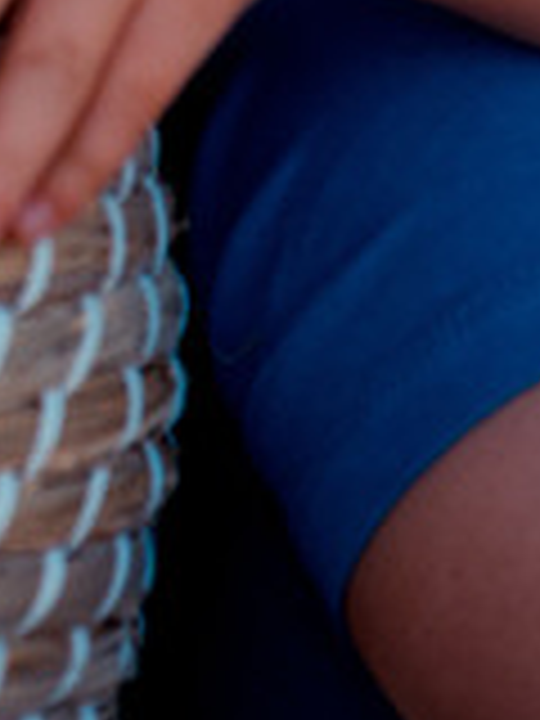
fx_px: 25604
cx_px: -900
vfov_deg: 1.6
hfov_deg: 1.2
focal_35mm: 1231
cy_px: -742
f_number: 4
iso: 320
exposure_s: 1/800
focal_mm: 200
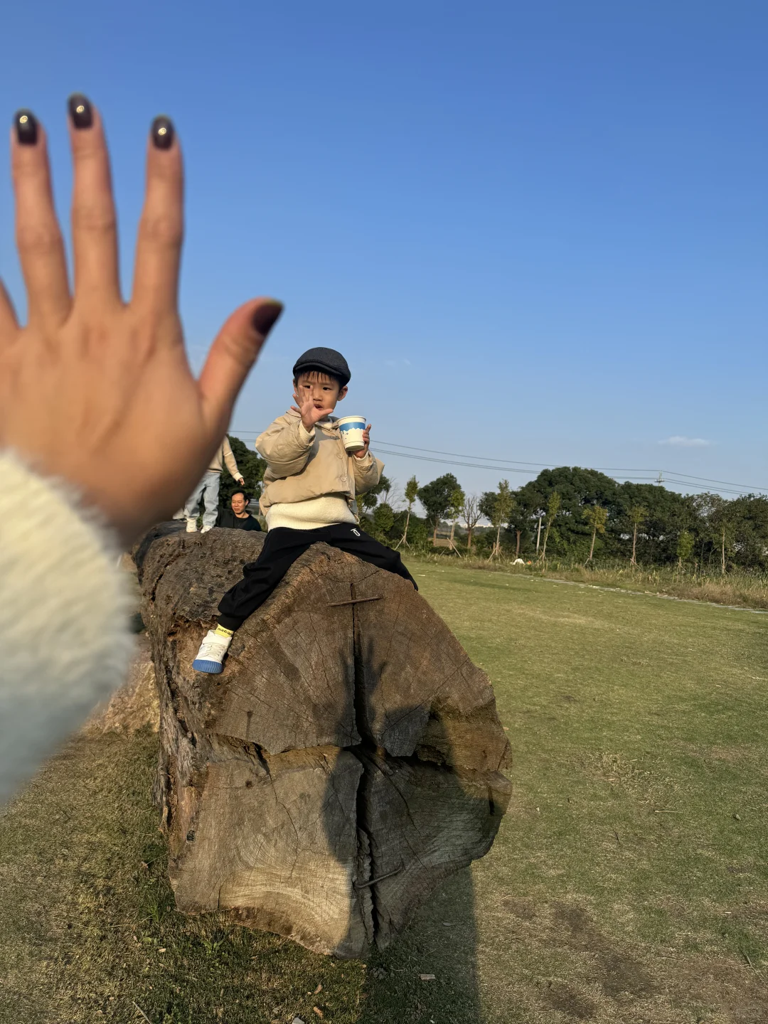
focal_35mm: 24
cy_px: 512
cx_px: 384
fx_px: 710
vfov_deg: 71.6
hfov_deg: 56.8
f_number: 1.78
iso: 80
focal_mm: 6.86
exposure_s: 1/3247
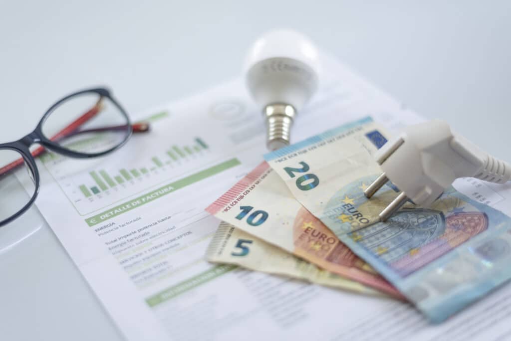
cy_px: 170
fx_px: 710
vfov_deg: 27.0
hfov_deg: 39.6
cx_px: 256
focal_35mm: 50
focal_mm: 50
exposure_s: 1/60
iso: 400
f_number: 1.8
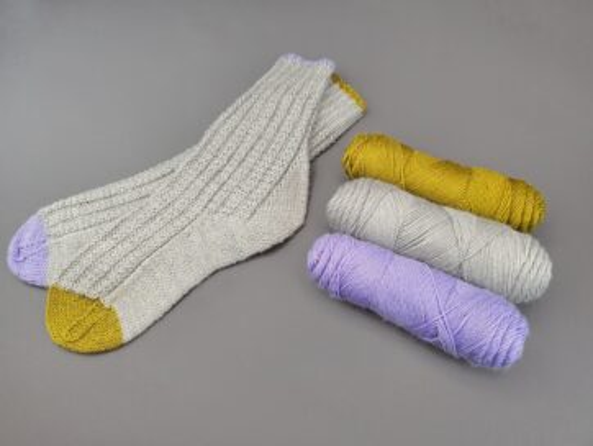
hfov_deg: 67.3
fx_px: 446
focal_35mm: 26
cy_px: 223
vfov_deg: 53.1
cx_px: 296
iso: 80
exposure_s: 1/120
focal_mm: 4.25
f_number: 1.8
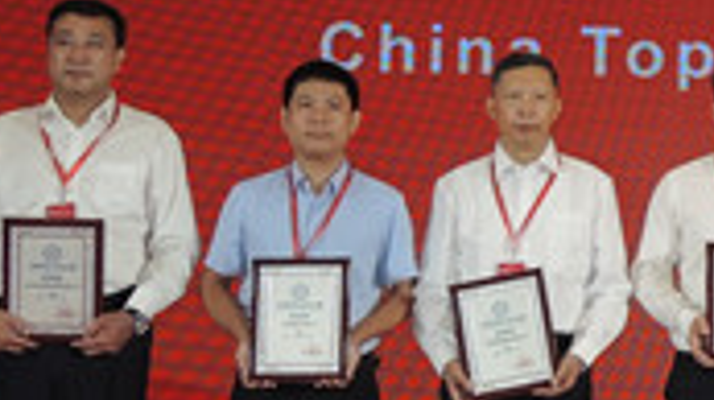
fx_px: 2365
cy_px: 190
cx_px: 1139
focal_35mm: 125
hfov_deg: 15.5
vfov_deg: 9.7
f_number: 2
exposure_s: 1/400
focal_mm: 7
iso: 320
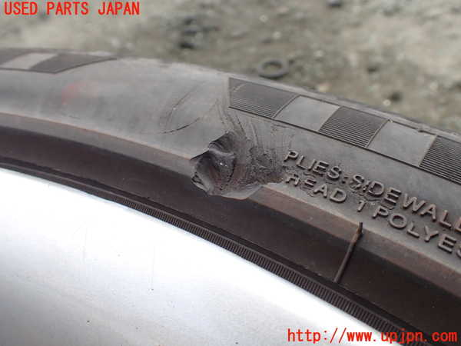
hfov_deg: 60.0
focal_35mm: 30
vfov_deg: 46.8
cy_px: 173
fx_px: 400
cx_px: 230
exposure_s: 1/200
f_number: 3.2
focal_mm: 5.4
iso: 100
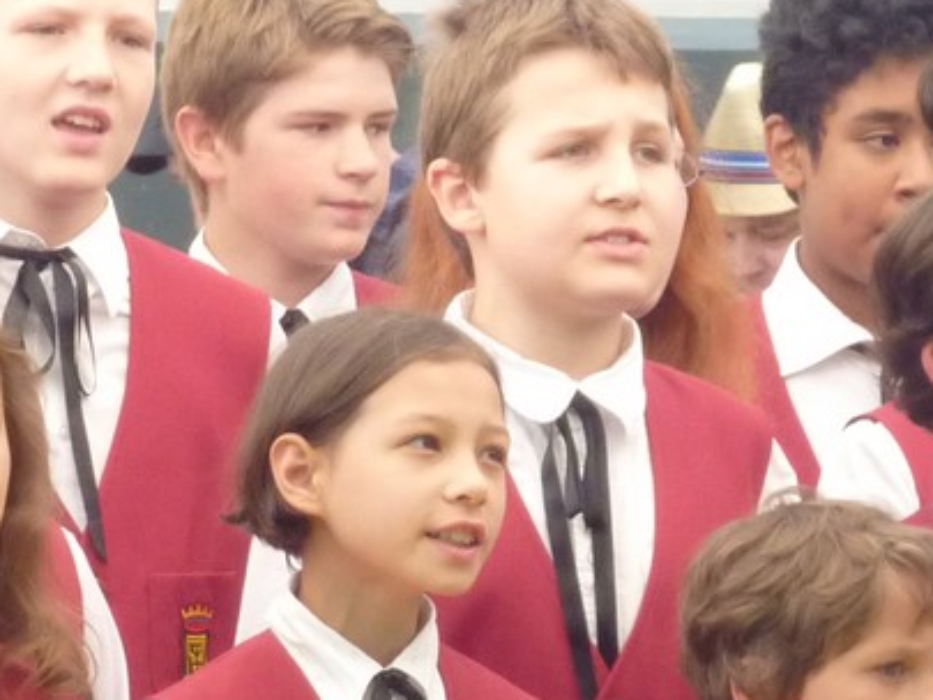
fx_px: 11404
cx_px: 477
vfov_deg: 3.5
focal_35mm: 423
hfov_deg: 4.7
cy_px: 603
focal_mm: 19.5
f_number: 4.4
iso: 250
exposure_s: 1/100
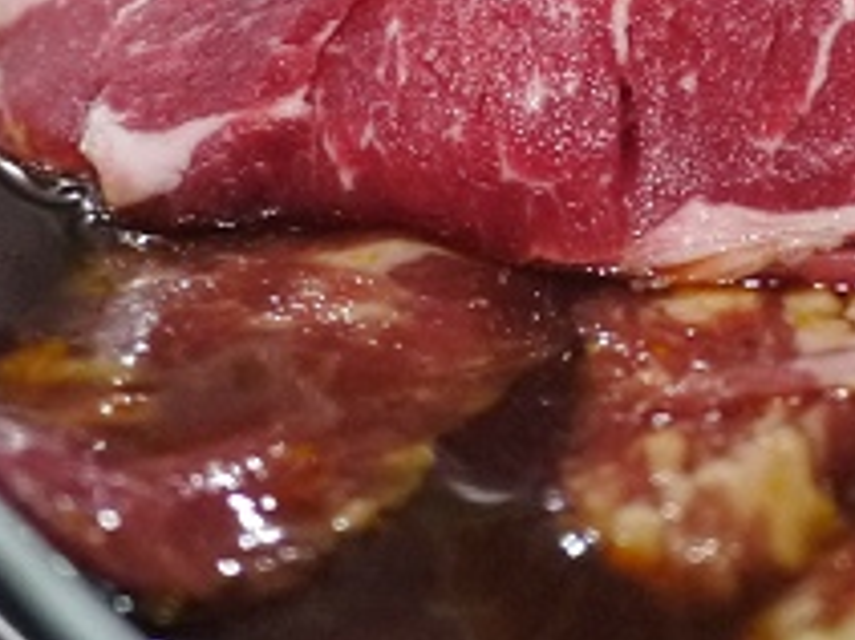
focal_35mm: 85
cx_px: 652
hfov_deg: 22.8
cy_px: -223
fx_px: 2098
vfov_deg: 16.3
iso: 800
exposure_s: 1/40
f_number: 2.5
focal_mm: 14
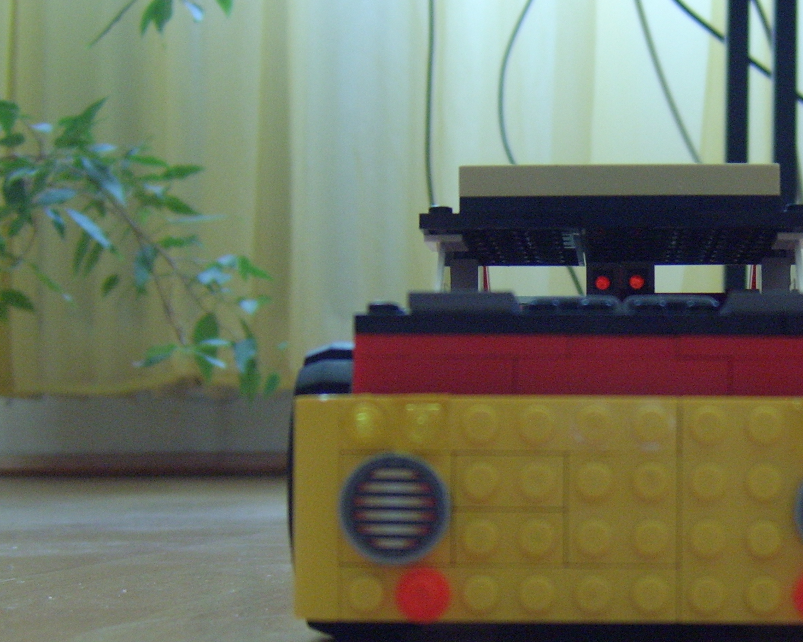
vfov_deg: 26.0
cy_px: 467
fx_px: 1378
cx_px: 621
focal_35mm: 58
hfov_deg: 31.8
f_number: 2.7
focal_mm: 8.13
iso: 400
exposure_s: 1/21
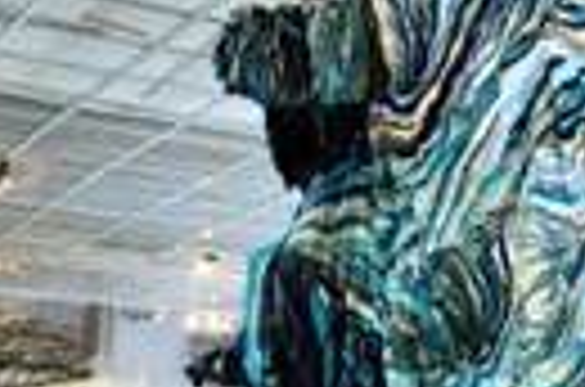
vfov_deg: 13.6
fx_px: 1605
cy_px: 344
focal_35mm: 99
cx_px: 745
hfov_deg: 19.2
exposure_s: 1/50
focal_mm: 20
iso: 640
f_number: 5
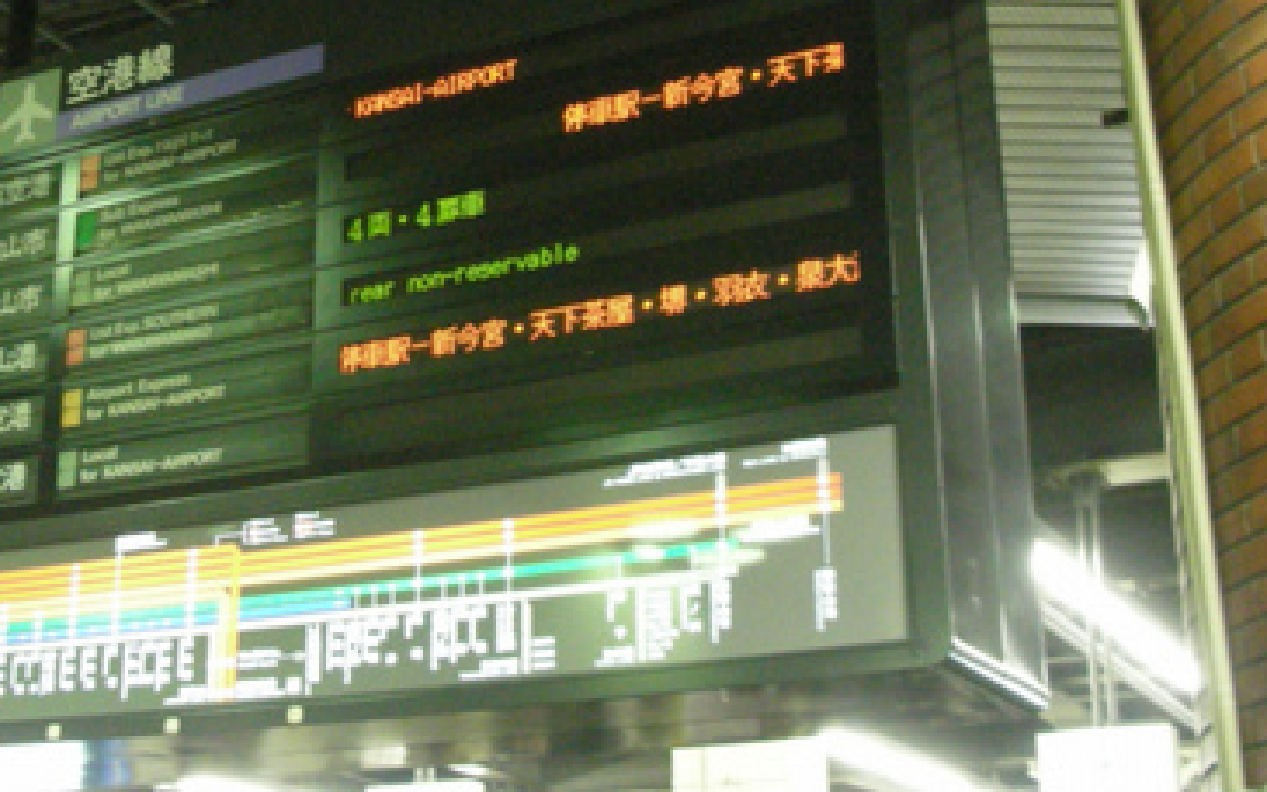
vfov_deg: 21.0
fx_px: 2106
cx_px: 330
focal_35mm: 61
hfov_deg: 32.9
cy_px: 156
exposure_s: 1/19.5
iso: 400
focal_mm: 5.8
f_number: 3
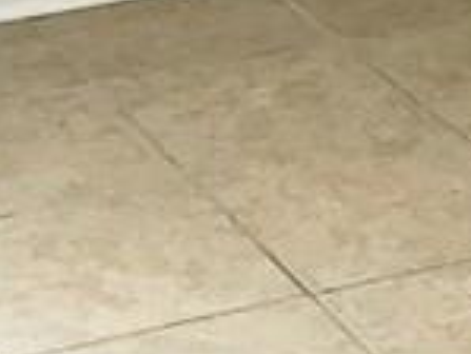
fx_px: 2615
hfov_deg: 10.2
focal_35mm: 192
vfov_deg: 7.0
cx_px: 518
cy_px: -670
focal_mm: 3.99
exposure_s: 1/40
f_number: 1.8
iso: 25
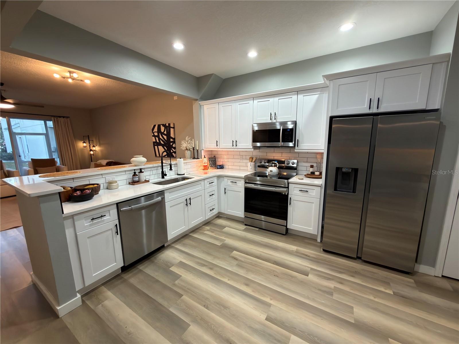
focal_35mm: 14
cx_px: 230
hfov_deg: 102.1
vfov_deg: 85.7
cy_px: 172
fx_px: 186
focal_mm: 2.22
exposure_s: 1/30
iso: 80
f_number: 2.2
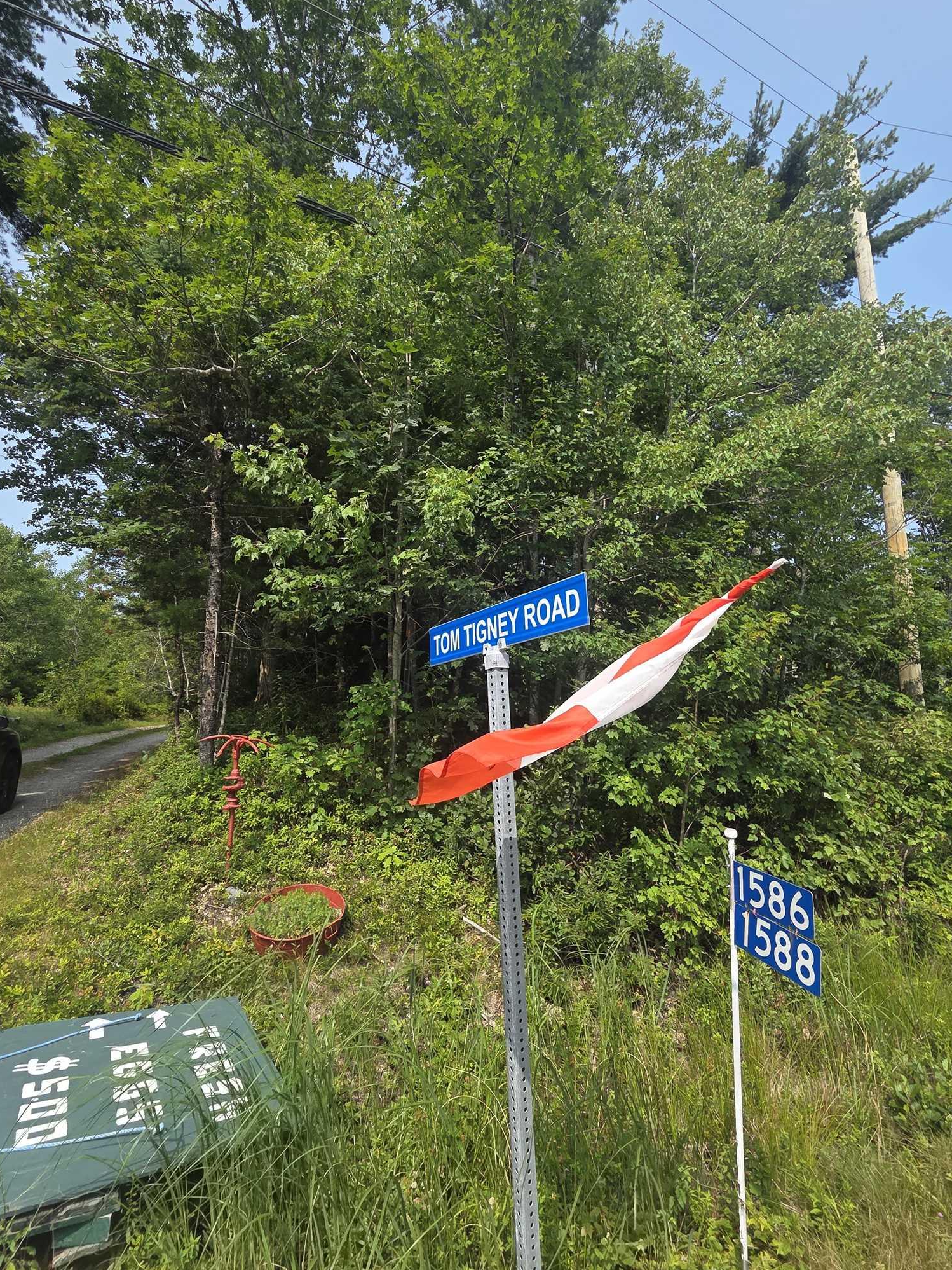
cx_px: 465
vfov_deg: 98.1
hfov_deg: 81.7
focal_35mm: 15
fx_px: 550
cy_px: 609
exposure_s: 1/1192
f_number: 2.2
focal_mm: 2.2
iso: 50
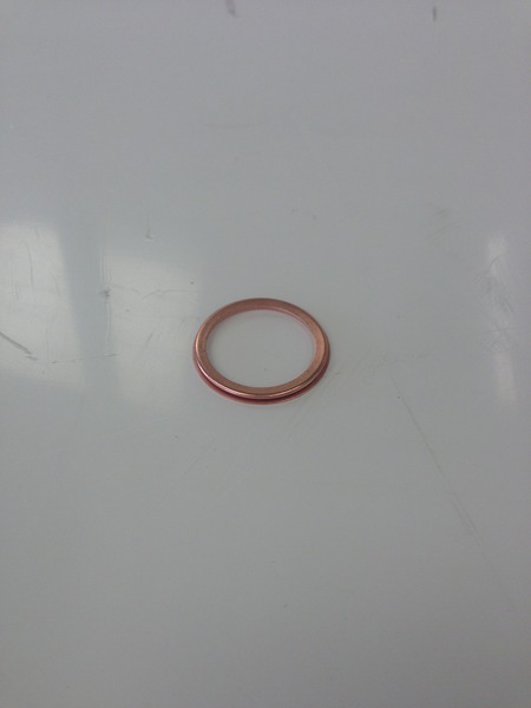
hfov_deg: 42.9
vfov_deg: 55.4
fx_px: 675
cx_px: 266
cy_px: 354
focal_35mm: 33
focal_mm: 4.12
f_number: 2.4
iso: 50
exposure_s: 1/135
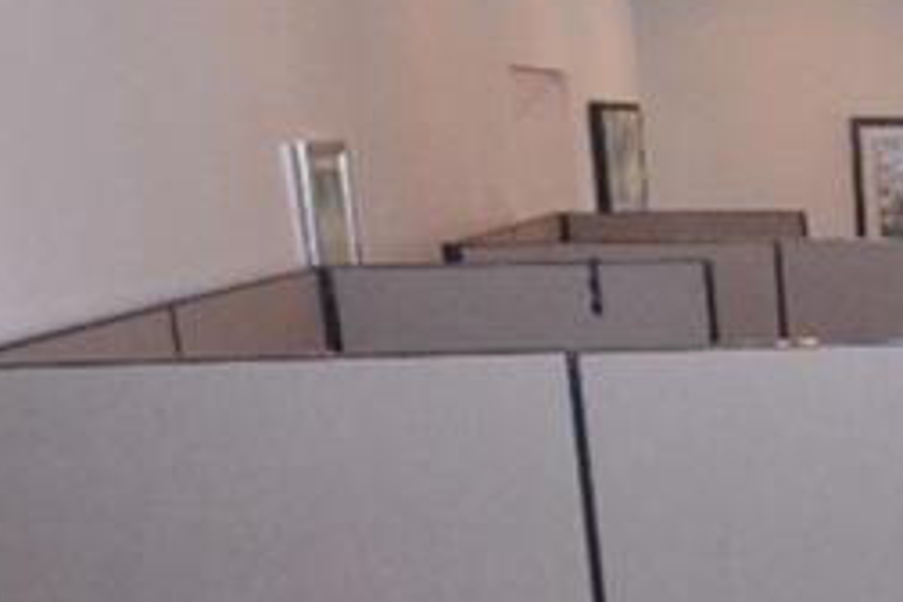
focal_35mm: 67
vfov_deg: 19.8
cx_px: 1347
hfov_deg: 23.9
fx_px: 1681
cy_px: 570
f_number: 8
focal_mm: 11
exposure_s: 1/100
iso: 4000
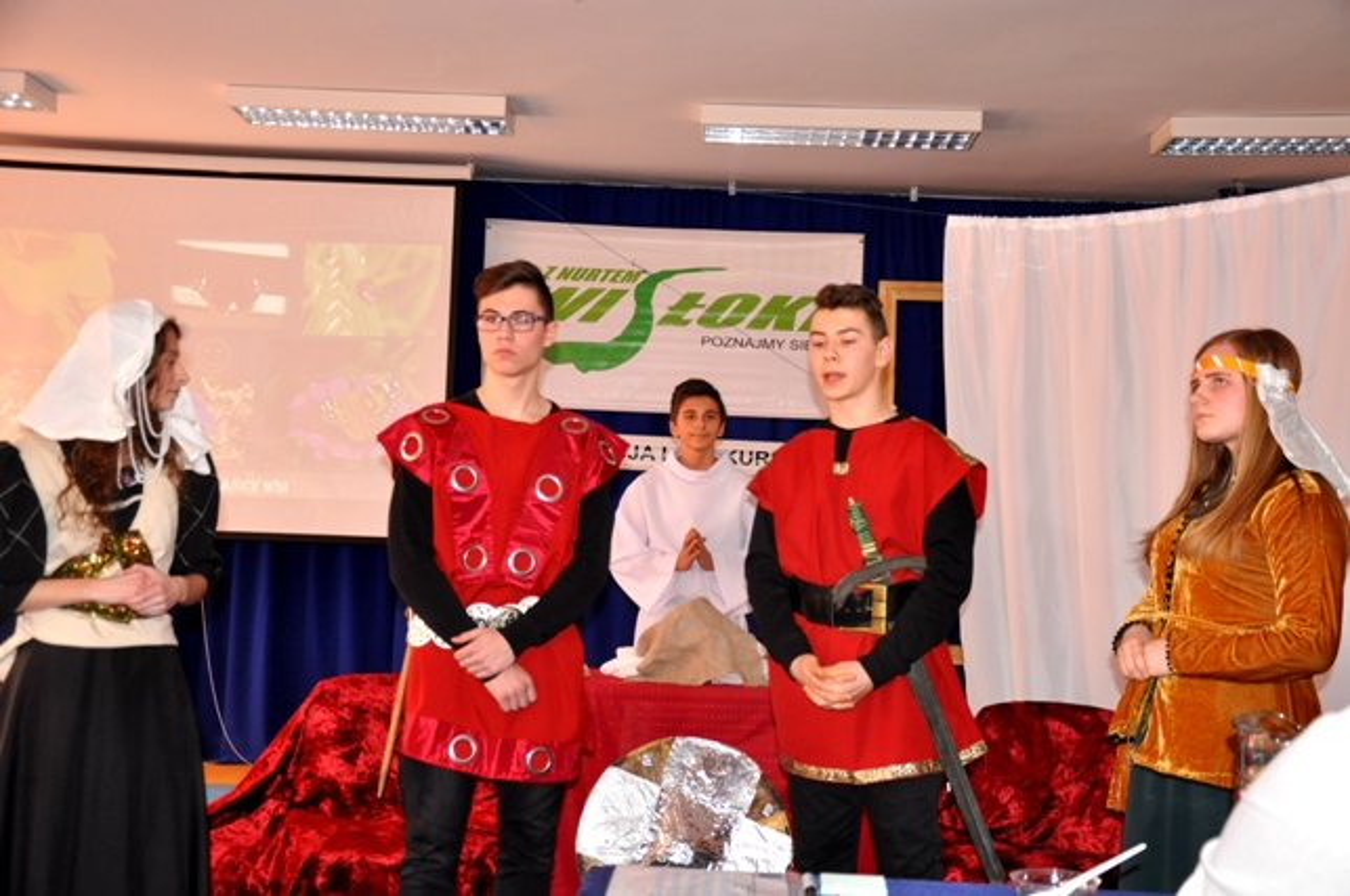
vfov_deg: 34.1
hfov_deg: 49.6
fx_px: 1461
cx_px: 675
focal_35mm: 39
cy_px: 448
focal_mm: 26
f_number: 4
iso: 800
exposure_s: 1/60
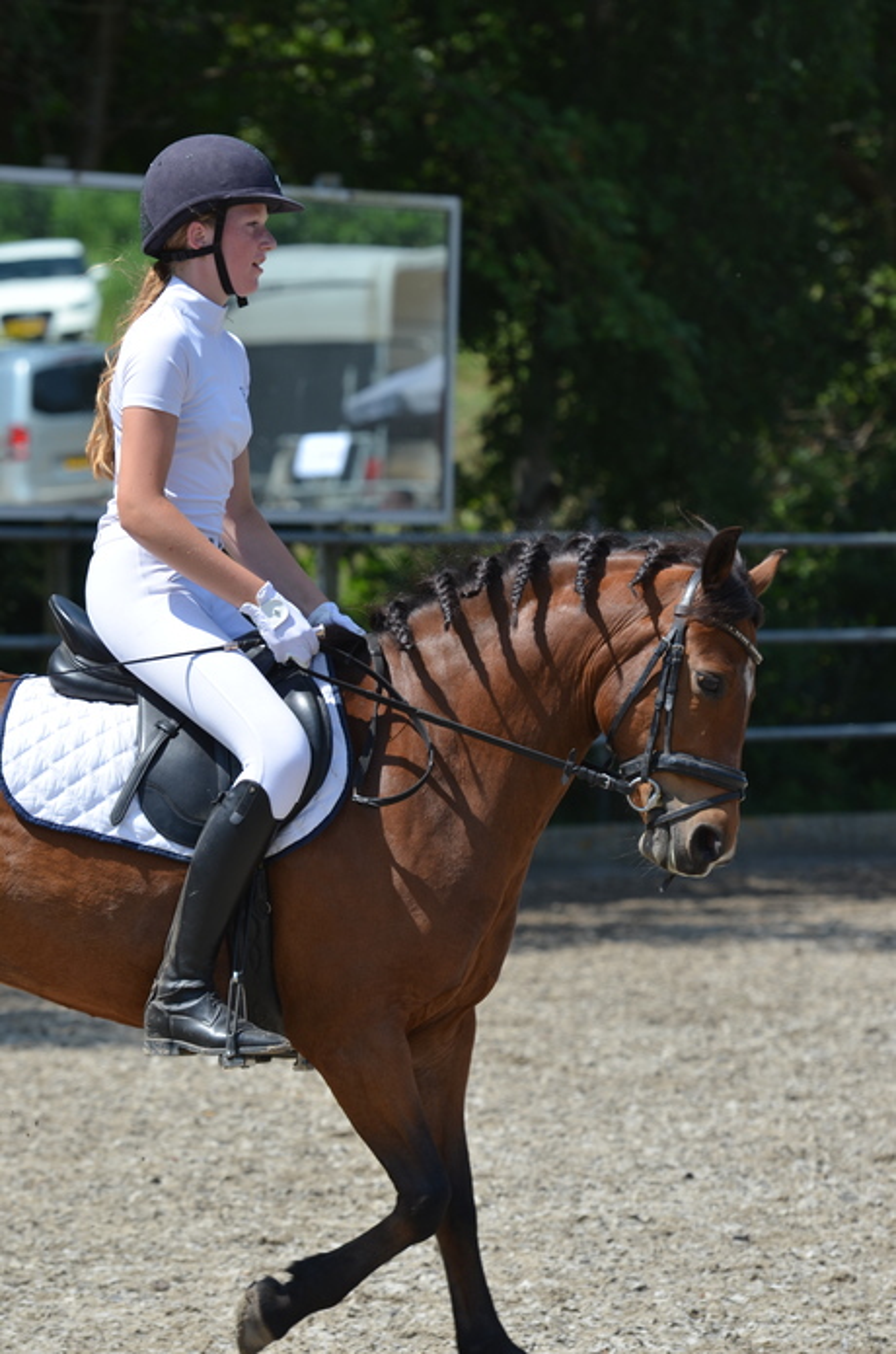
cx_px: 448
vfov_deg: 9.2
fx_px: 8442
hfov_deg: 6.1
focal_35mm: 225
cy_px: 677
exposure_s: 1/640
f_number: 5
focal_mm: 150
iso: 100
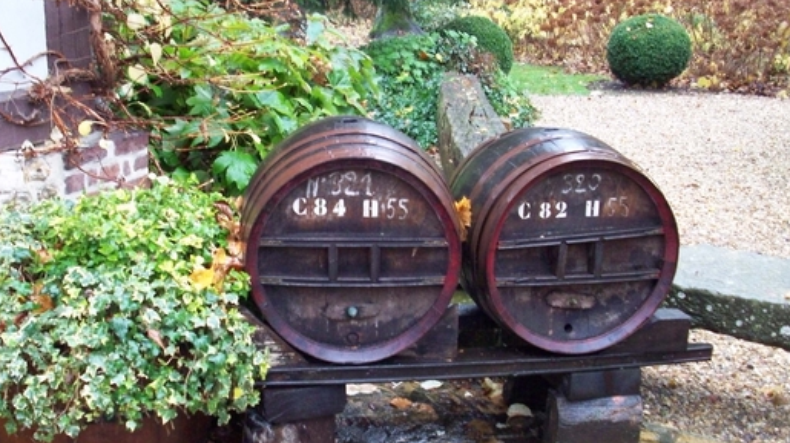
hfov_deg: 43.6
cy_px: 276
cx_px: 339
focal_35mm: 47
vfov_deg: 25.3
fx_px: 984
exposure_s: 1/45
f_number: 2.8
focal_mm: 6.2
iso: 201
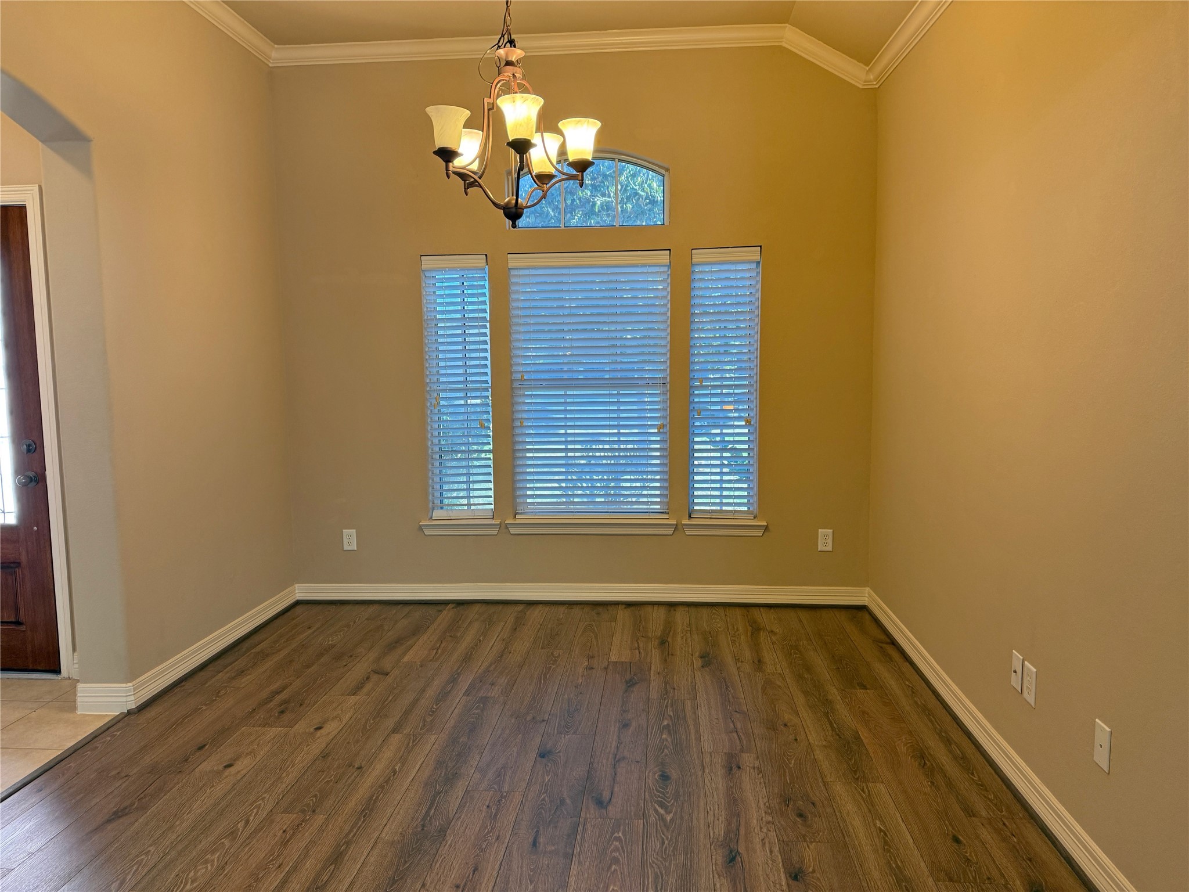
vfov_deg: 56.8
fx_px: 824
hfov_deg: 71.6
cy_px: 446
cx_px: 594
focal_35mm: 24
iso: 200
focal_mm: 6.76
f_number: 1.78
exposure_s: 1/60
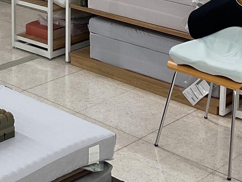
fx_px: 685
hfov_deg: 19.8
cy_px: -42
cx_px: 54
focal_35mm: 98
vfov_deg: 14.6
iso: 50
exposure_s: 1/120
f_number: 1.8
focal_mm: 3
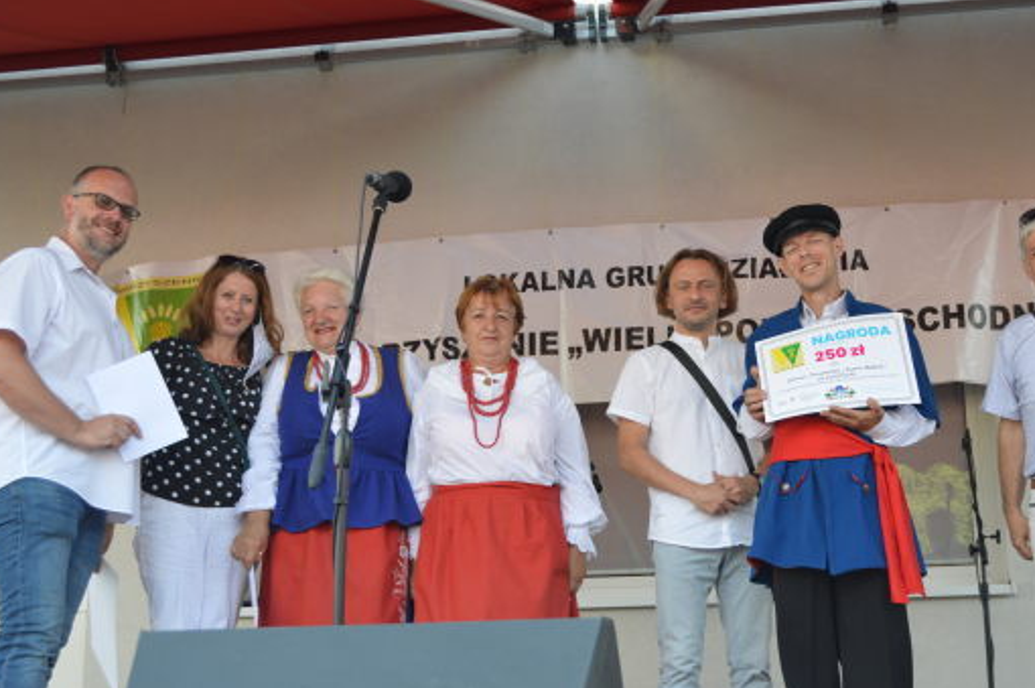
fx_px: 1637
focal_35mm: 57
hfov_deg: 35.0
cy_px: 392
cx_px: 591
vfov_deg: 23.7
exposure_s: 1/125
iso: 220
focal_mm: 32
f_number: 5.6
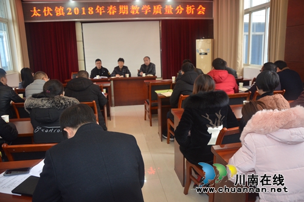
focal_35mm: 27
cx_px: 152
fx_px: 227
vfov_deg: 47.7
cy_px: 101
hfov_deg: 67.5
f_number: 3.5
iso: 800
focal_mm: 18
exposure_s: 1/60
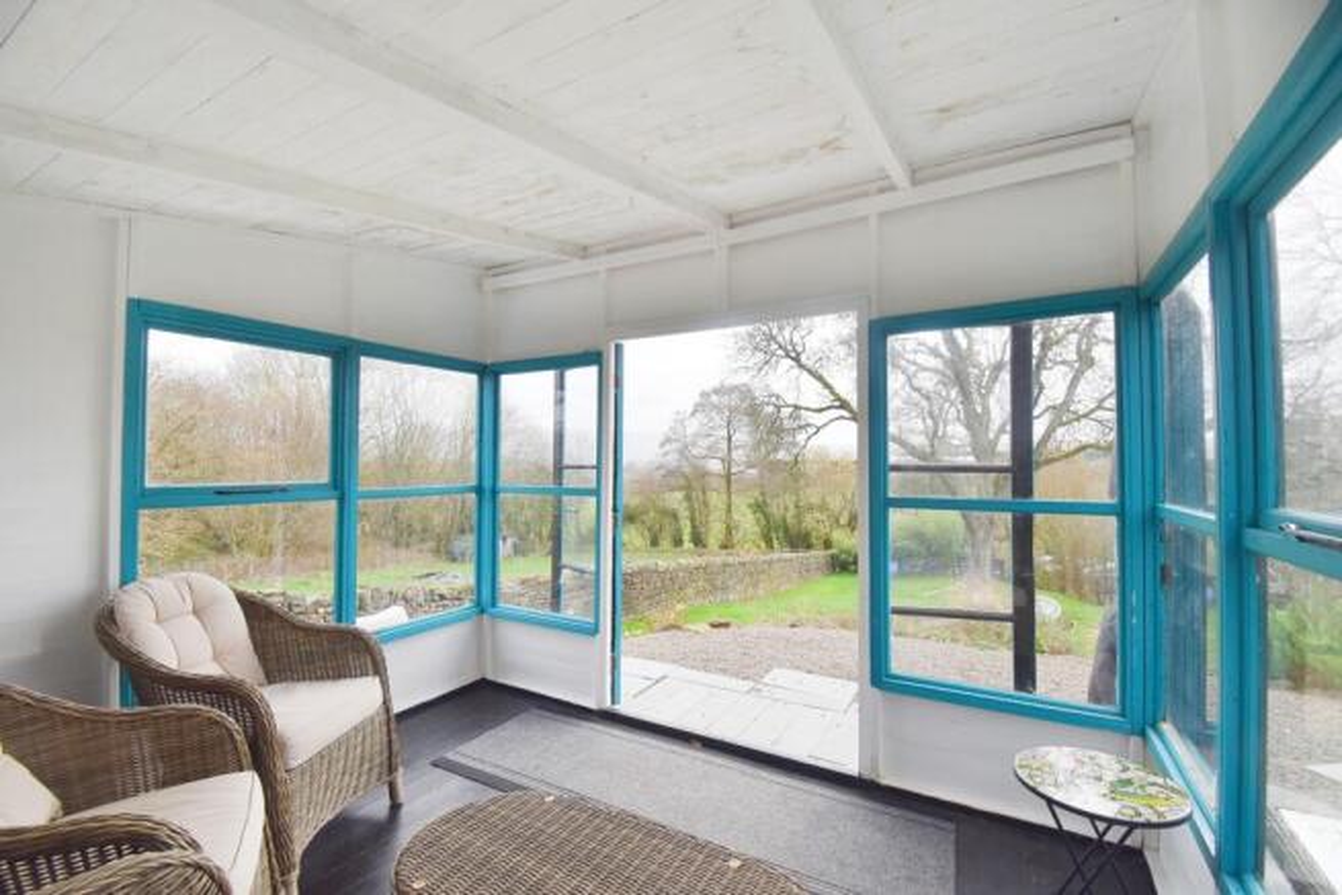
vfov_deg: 77.4
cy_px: 448
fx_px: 559
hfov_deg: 100.4
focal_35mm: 15
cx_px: 671
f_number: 7.1
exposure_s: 1/250
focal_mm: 10
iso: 200
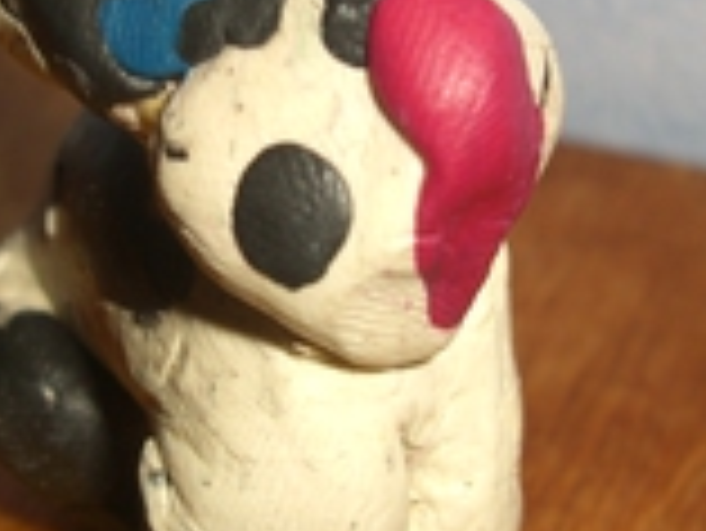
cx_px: 310
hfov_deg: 18.0
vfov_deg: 13.6
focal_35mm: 109
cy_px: 176
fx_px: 2225
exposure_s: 1/60
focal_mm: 7.9
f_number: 5.6
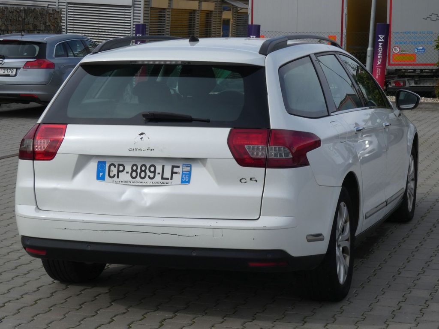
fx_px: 1053
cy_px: 164
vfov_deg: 17.8
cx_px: 220
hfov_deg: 23.6
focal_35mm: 83
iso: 80
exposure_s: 1/320
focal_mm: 14.8
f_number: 6.3
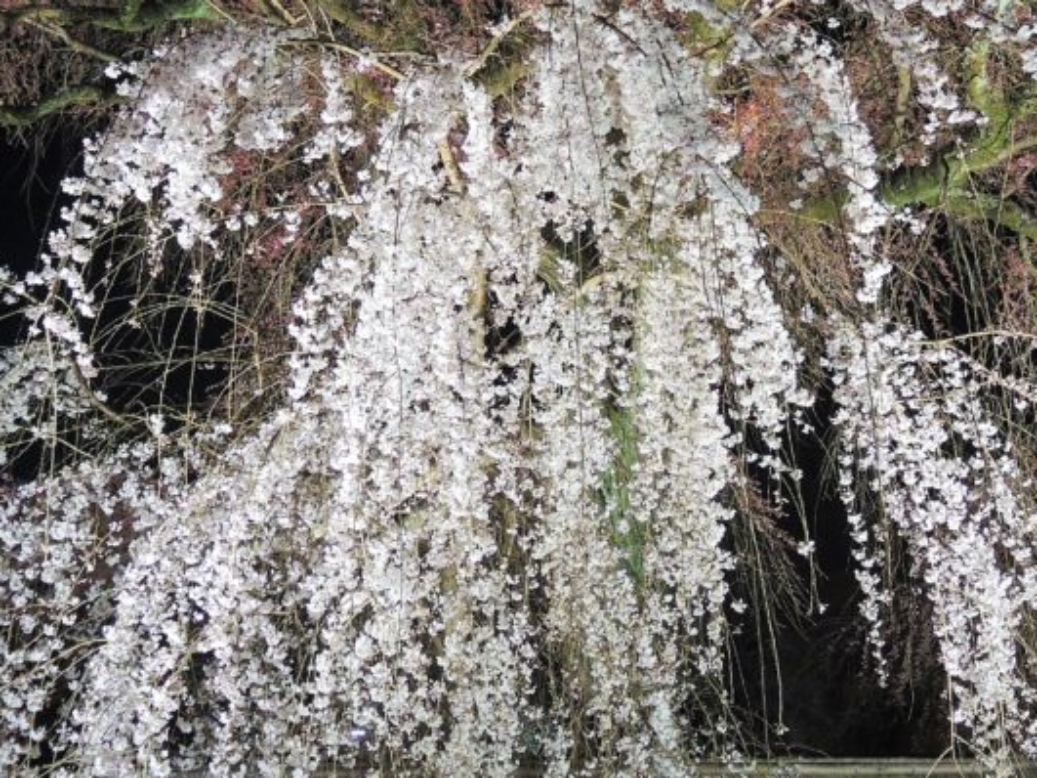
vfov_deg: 26.7
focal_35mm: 54
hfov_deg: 35.5
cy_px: 205
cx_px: 580
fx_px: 1617
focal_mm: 6
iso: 400
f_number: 2
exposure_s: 1/25
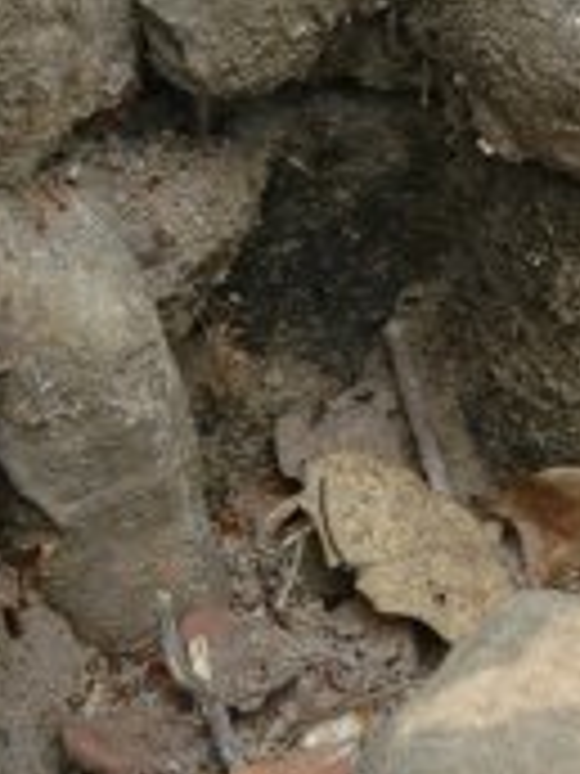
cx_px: 769
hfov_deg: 6.1
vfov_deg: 7.9
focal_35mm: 242
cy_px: -626
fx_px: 5406
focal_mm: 40
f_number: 6.3
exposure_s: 1/125
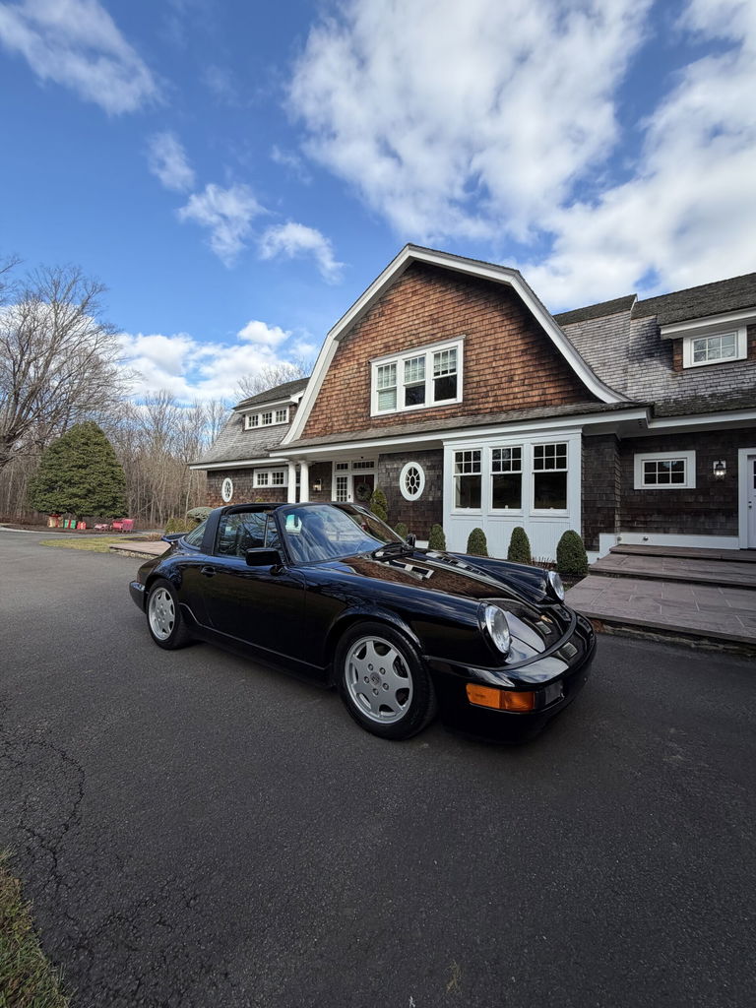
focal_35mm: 14
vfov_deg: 102.1
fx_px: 408
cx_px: 378
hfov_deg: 85.7
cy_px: 504
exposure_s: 1/602
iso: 40
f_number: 2.2
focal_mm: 2.22
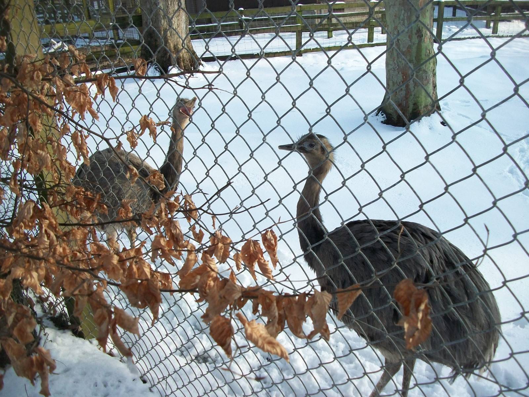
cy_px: 198
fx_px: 489
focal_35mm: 32
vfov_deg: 44.2
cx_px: 264
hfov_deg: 56.8
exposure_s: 1/500
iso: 150
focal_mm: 5.7
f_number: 2.9
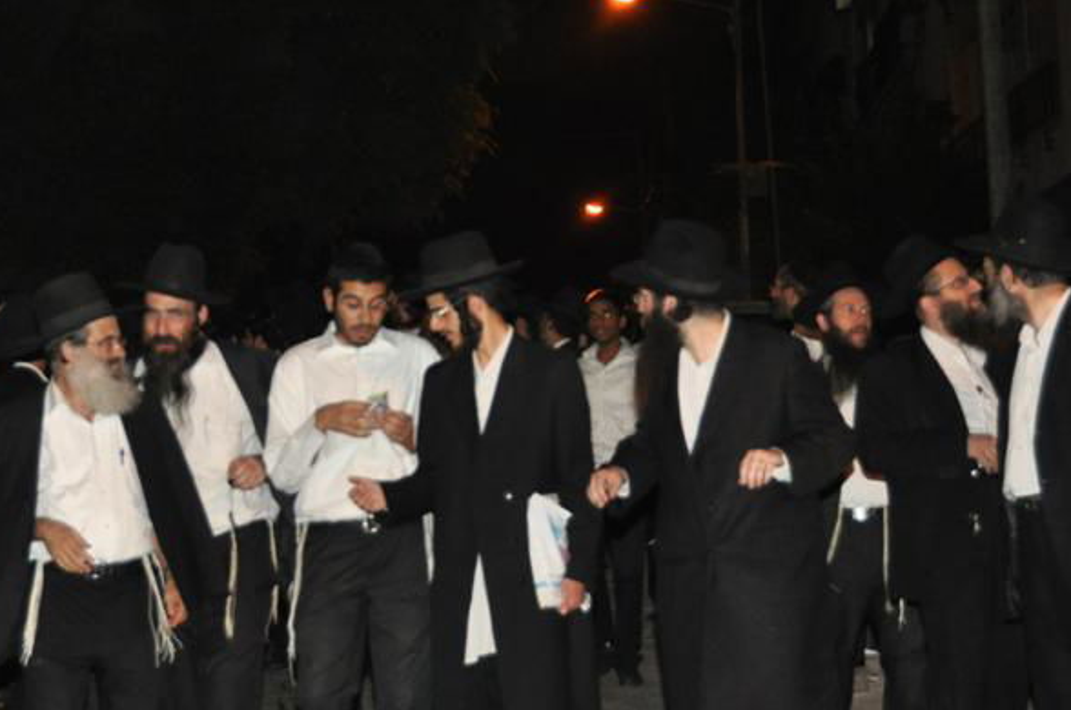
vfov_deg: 11.9
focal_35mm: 115
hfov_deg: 17.8
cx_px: 415
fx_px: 3416
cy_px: 340
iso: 800
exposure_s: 1/60
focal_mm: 44
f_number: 4.5
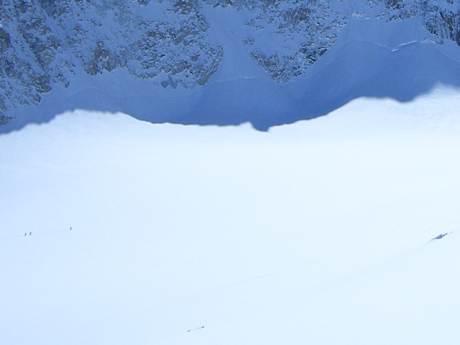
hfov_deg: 22.3
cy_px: -35
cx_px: 400
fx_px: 1143
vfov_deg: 16.6
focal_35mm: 86
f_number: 4.3
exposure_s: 1/2000
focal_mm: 6.2
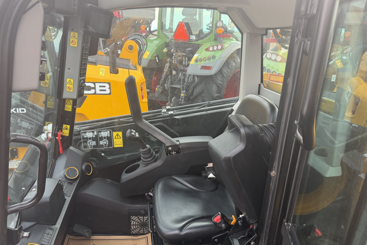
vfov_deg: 51.2
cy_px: 132
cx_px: 183
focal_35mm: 25
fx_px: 255
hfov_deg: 71.5
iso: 160
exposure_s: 1/121
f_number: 1.78
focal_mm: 6.76
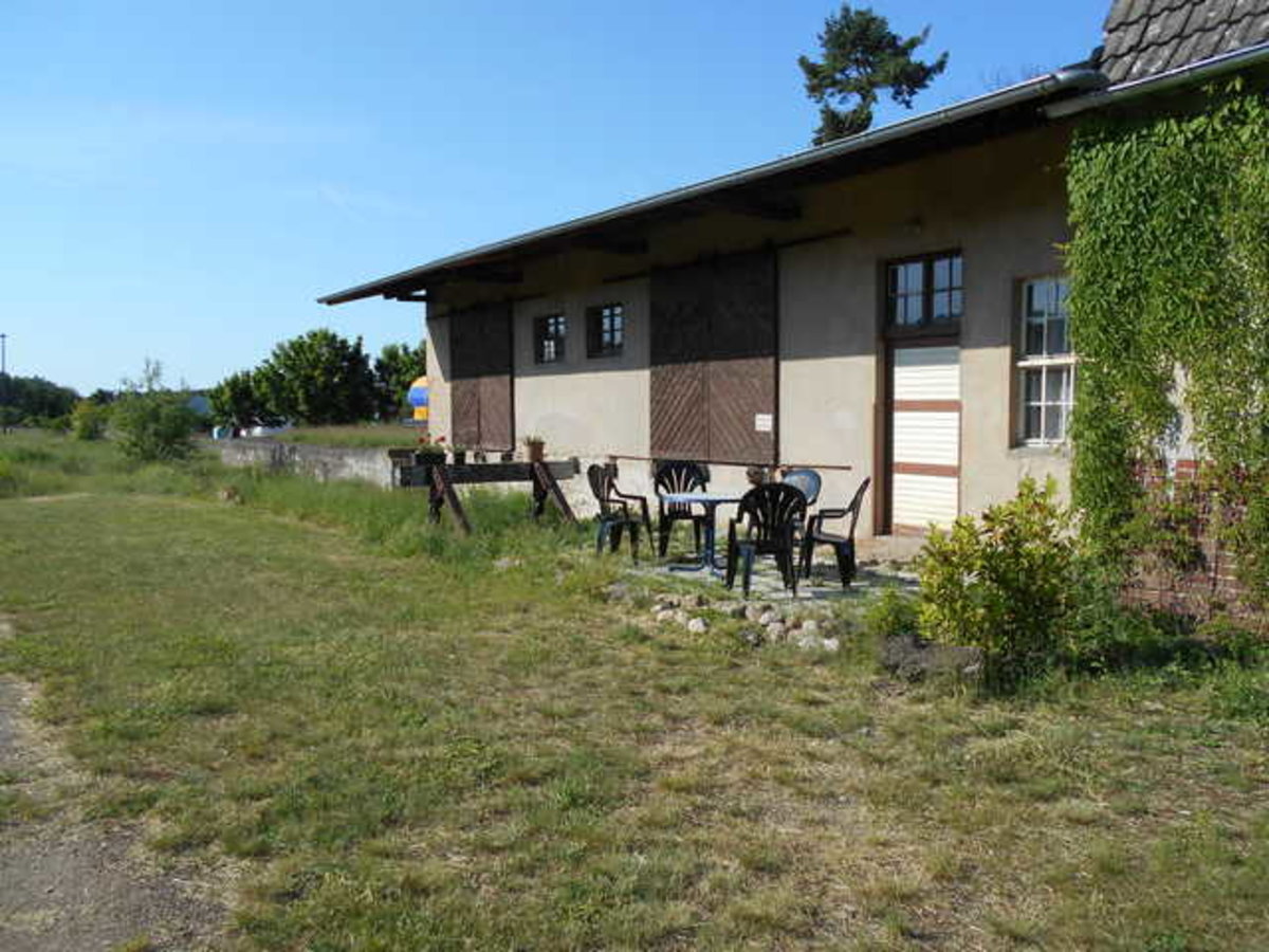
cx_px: 634
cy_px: 476
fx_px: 953
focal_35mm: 26
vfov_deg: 53.1
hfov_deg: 67.3
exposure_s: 1/1000
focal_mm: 4.6
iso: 80
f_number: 3.2
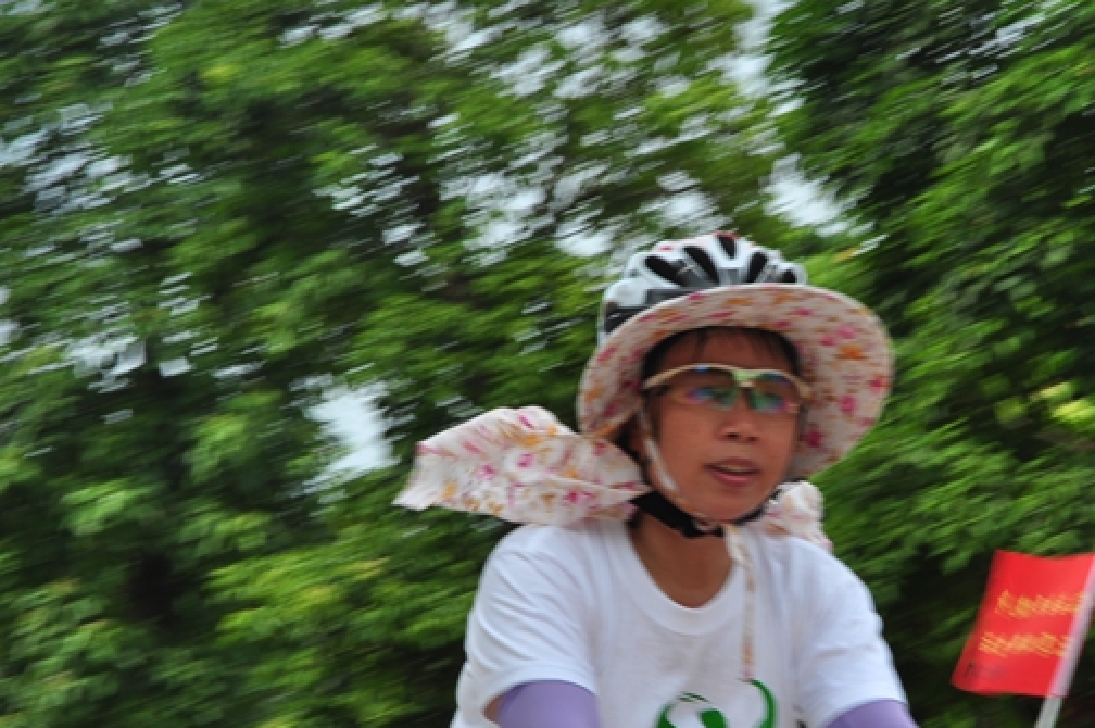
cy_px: 451
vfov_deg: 8.7
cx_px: 797
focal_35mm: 157
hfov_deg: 13.1
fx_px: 4771
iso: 200
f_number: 20
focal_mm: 66
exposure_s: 1/60
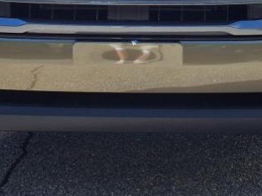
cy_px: -93
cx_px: 132
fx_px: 673
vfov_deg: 15.4
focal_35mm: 89
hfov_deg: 22.0
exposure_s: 1/1667
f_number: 1.9
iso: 40
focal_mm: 3.58
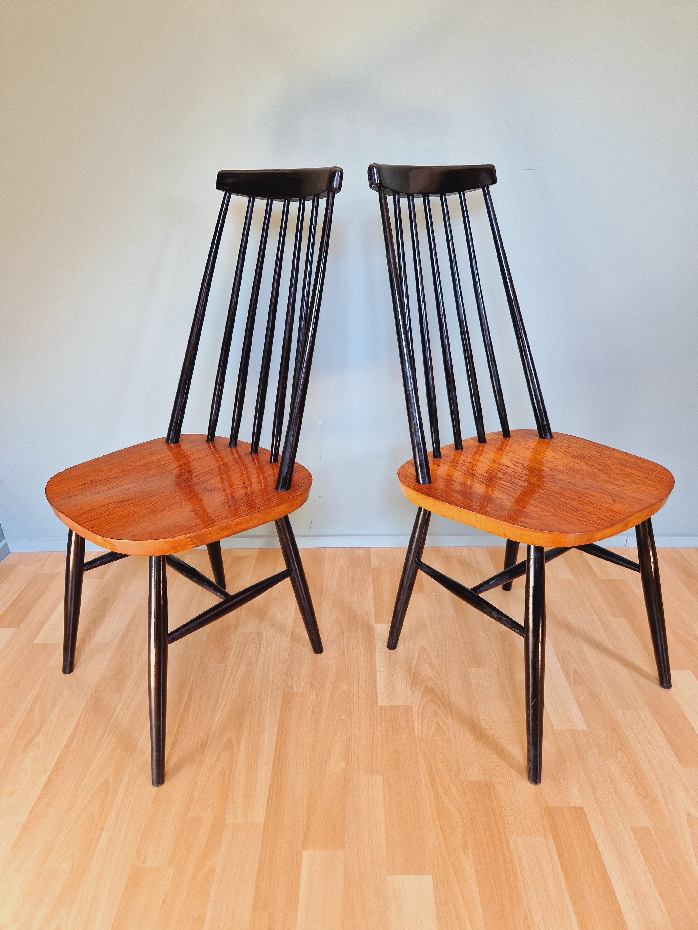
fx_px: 618
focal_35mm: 23
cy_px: 465
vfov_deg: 73.9
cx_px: 349
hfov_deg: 58.9
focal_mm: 5.4
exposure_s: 1/100
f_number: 1.8
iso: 160
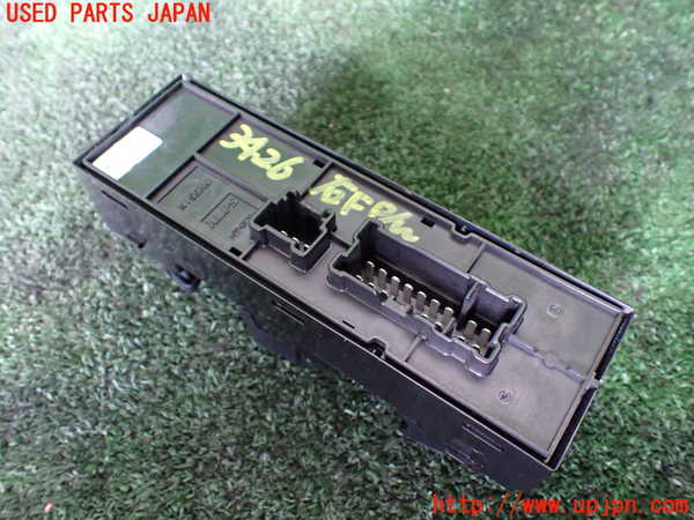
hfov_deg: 60.0
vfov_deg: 46.8
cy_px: 260
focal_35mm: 30
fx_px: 601
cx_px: 347
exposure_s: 1/30
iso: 1000
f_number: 2.3
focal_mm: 5.4
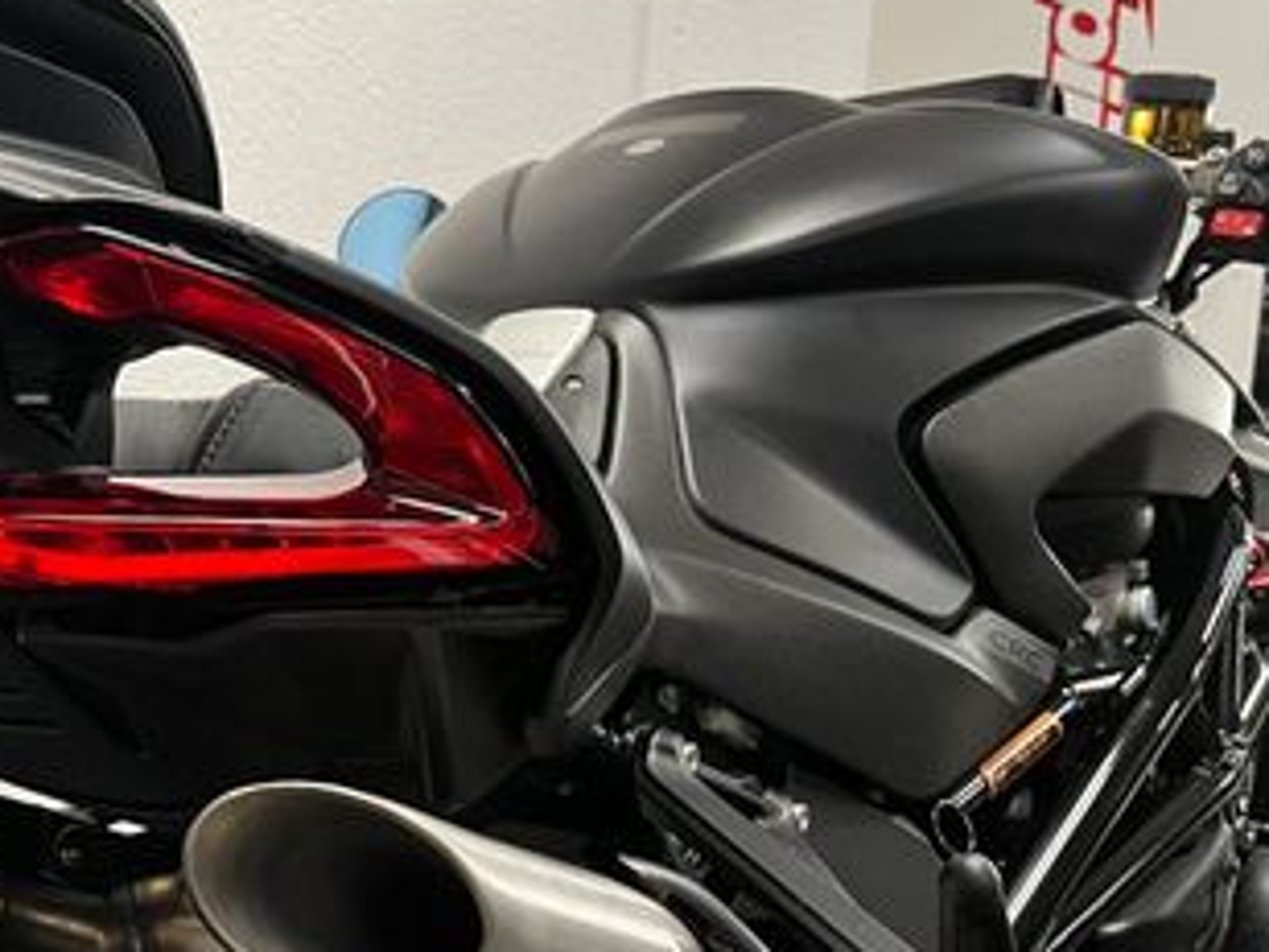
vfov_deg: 26.9
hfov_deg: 33.0
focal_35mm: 54
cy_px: 598
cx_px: 37
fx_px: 1980
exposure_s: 1/50
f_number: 1.6
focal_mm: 5.1
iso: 100
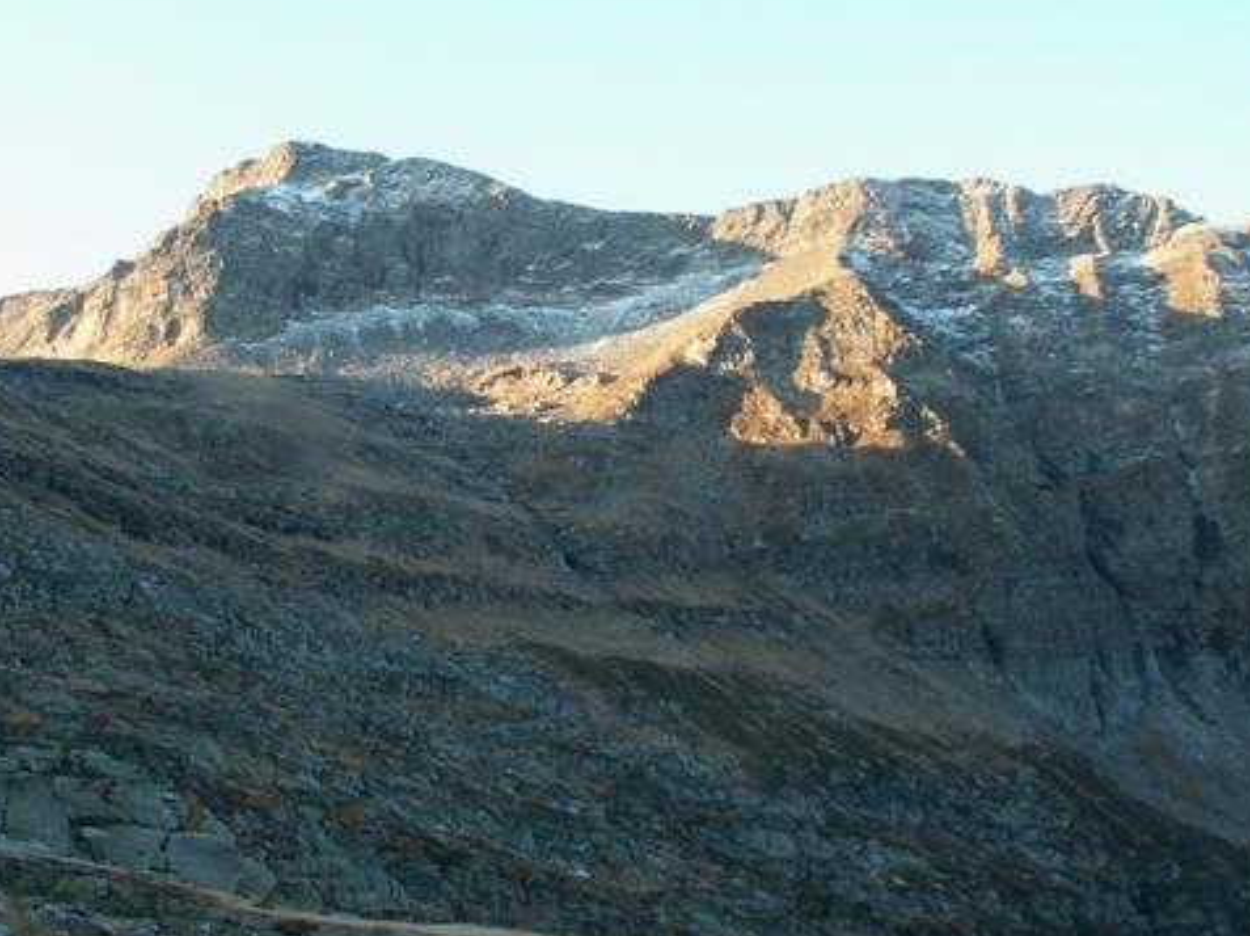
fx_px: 1696
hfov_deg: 40.3
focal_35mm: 47
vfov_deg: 30.8
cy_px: 419
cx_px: 490
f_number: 3.5
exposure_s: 1/30
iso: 50
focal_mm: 5.86
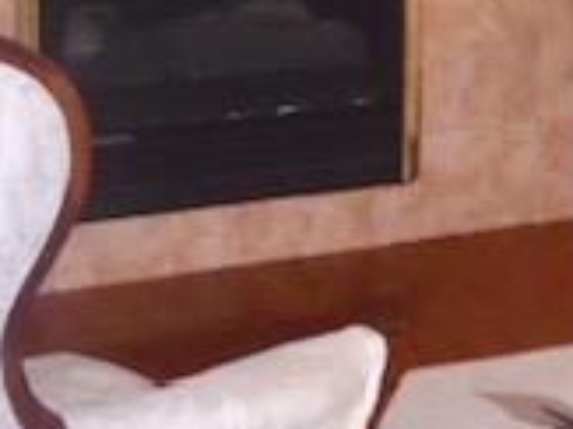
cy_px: -109
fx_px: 2729
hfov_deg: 11.9
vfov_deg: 8.9
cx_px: 475
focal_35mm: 165
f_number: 4.1
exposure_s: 1/50
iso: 400
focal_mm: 7.4
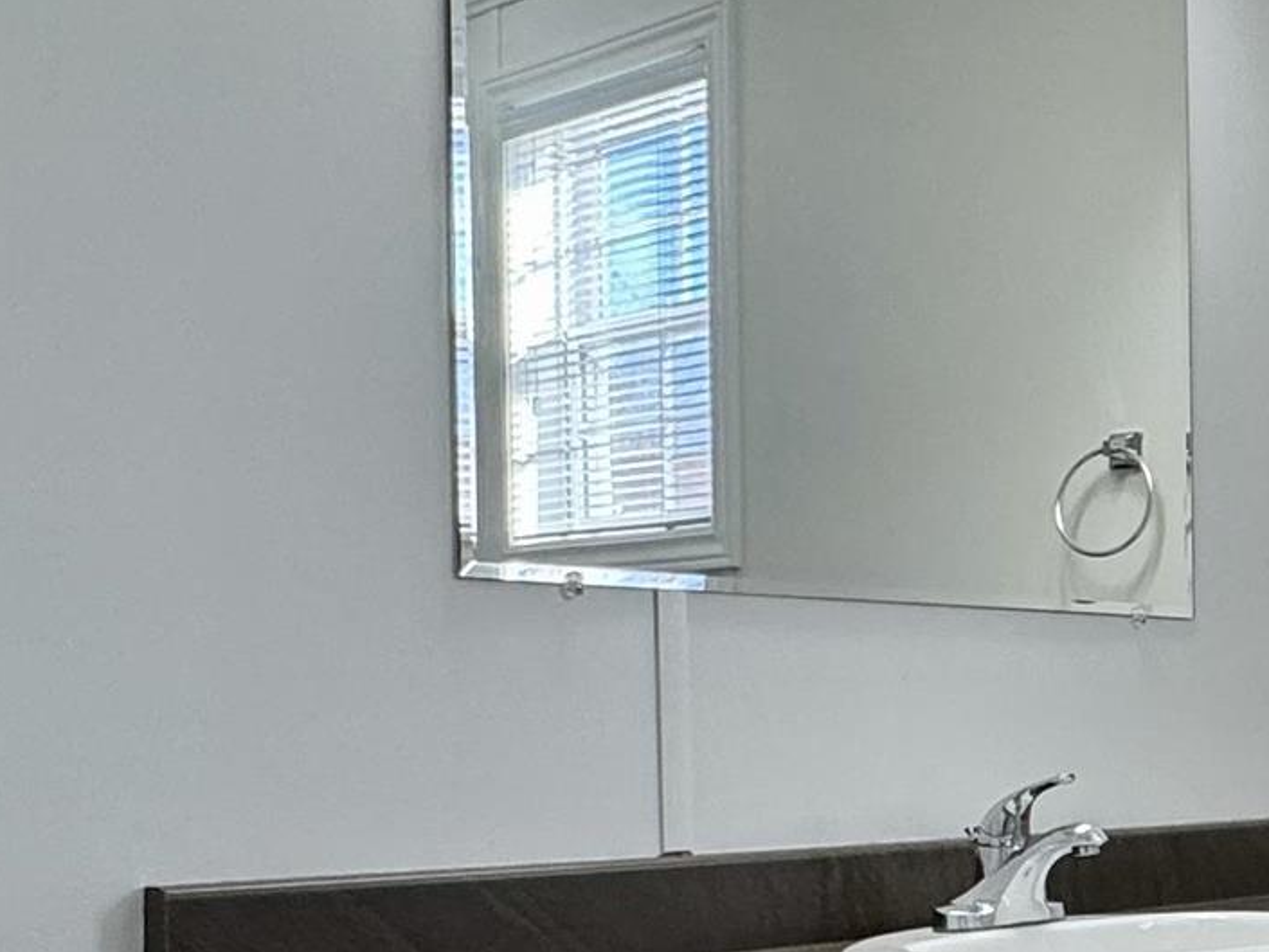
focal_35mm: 61
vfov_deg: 23.7
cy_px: 767
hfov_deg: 29.4
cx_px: 1301
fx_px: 2237
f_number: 2.2
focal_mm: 2.22
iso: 64
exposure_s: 1/120
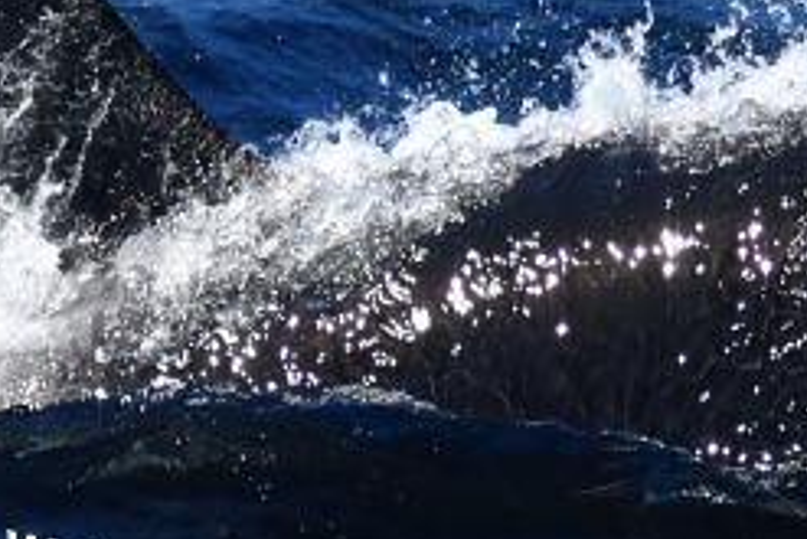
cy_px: 175
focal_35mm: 598
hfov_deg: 3.4
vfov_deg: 2.3
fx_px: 13412
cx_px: 1026
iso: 1000
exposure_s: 1/8000
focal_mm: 185
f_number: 5.3
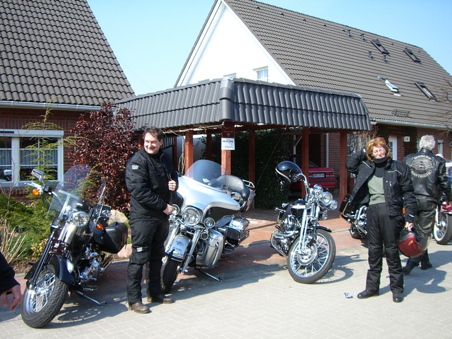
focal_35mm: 38
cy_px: 170
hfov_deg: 49.0
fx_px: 496
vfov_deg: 37.7
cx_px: 226
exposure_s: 1/320
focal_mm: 6.2
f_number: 4.3
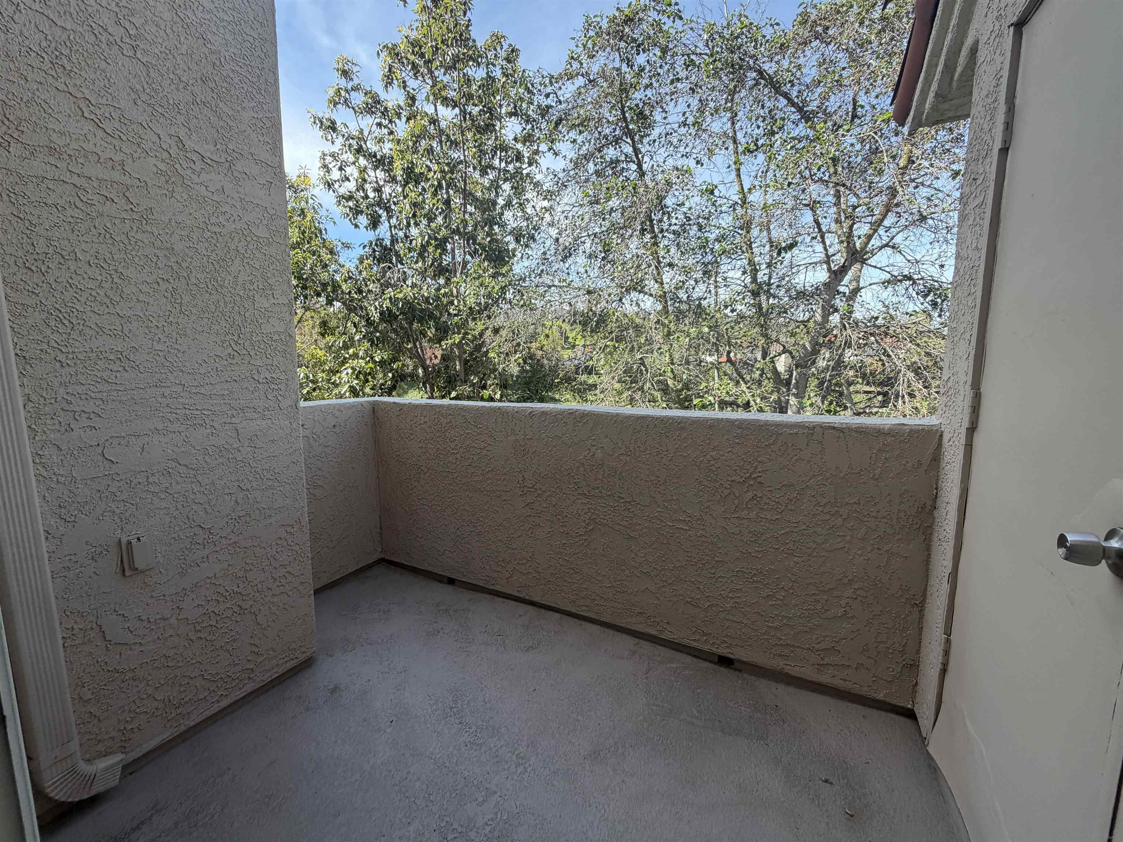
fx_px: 454
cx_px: 562
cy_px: 421
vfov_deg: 85.7
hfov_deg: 102.1
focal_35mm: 14
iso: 64
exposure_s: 1/502
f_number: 2.2
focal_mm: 2.22
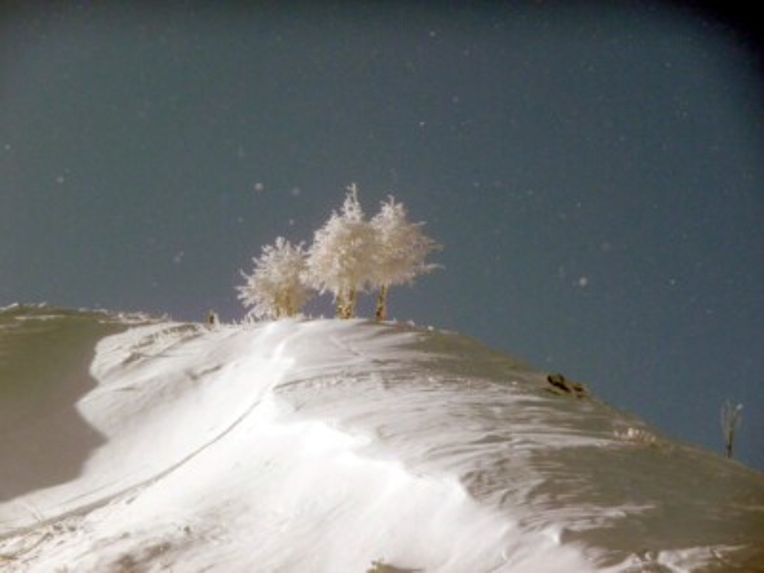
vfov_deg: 7.0
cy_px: 286
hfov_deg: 9.3
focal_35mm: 212
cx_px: 382
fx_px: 4679
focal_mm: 36.4
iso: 100
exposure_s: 1/250
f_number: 11
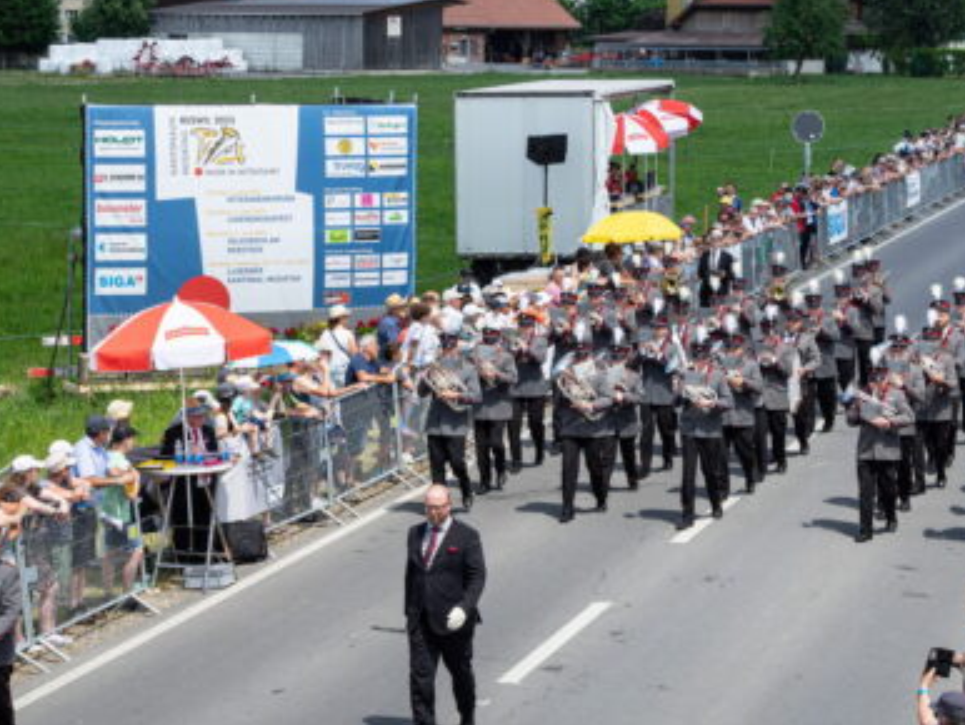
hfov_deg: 22.0
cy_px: 370
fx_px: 2483
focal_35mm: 89
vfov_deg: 16.6
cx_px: 475
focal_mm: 55
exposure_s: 1/250
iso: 100
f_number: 8
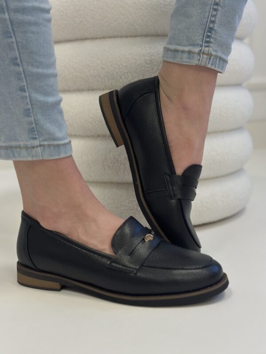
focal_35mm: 48
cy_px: 177
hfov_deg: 30.3
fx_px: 492
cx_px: 133
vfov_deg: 39.7
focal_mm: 6.86
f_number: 1.78
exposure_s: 1/100
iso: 160
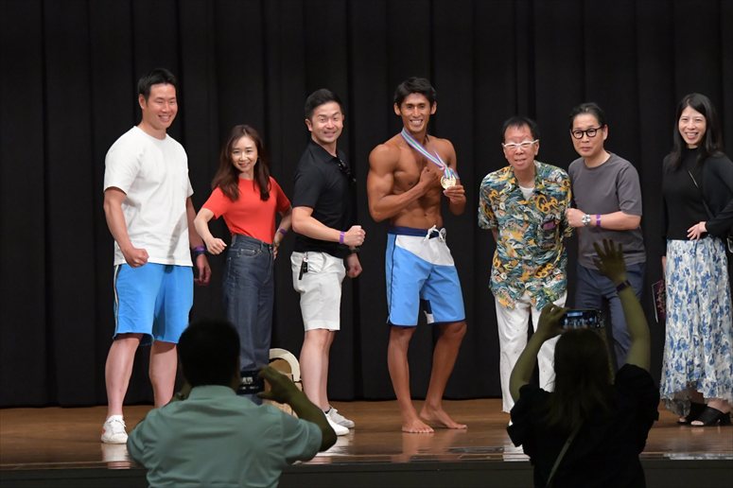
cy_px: 244
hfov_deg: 11.0
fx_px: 3806
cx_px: 366
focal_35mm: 187
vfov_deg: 7.3
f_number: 5.6
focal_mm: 125
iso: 6400
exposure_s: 1/400
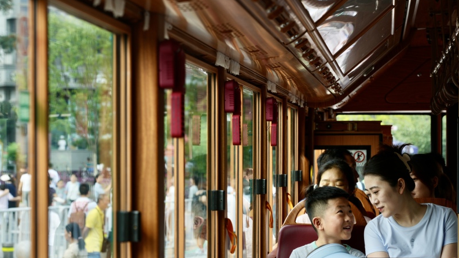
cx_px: 229
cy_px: 149
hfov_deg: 19.3
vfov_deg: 10.9
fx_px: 1351
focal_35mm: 111
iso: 160
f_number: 7.1
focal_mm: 105
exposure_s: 1/125
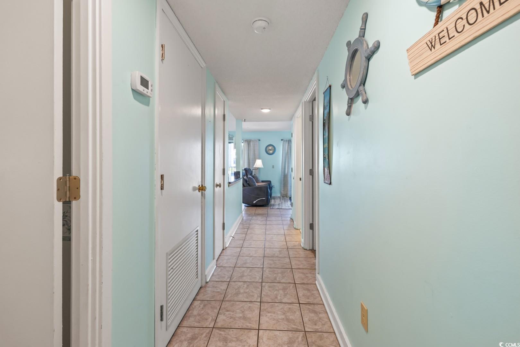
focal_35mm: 16
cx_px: 260
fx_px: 231
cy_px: 174
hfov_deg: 96.7
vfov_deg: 73.7
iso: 800
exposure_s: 1/6
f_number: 8
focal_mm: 16
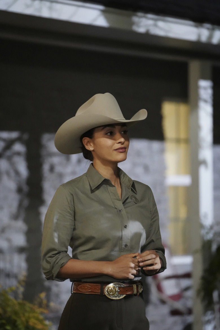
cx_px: 110
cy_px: 165
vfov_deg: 16.1
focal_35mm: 127
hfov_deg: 10.8
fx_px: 1164
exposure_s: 1/200
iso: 16000
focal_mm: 127
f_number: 2.8
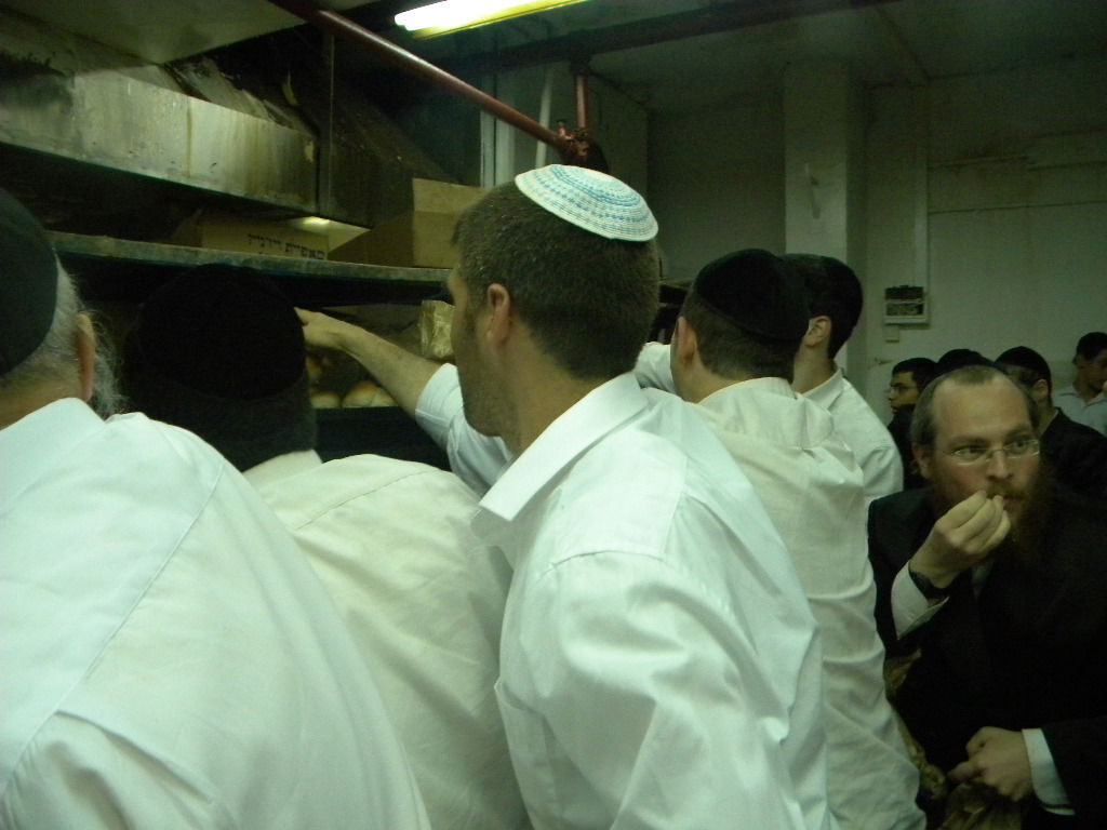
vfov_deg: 49.7
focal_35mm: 28
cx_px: 554
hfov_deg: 63.4
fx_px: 895
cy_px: 415
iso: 478
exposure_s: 1/140
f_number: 3.5
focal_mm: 5
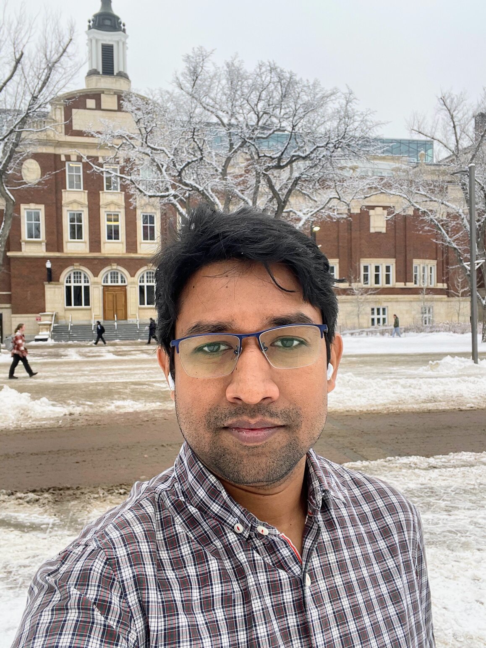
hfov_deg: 46.8
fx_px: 562
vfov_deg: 60.0
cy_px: 324
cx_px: 243
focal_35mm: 30
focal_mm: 2.71
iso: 40
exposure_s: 1/121
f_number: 2.2
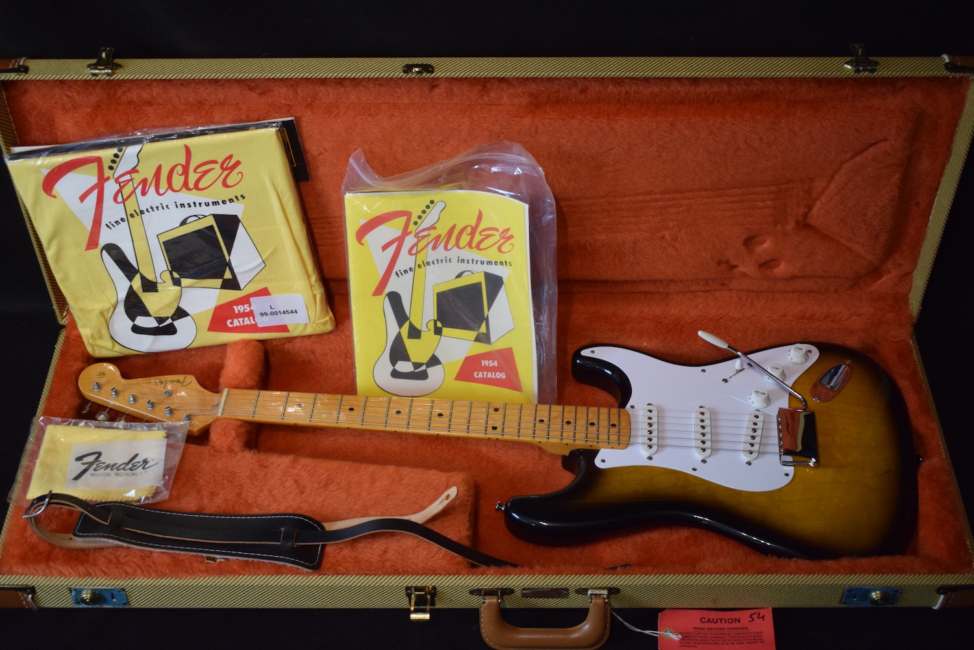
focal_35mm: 51
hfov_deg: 38.9
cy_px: 325
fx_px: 1380
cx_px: 487
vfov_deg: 26.5
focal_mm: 34
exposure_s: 1/60
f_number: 4.5
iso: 1800
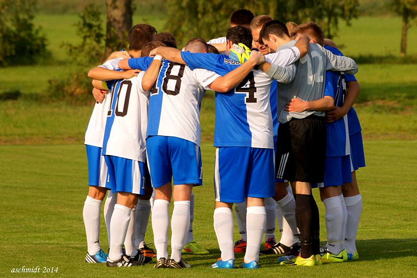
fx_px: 3997
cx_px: 208
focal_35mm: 345
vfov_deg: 4.0
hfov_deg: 6.0
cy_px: 139
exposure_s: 1/1000
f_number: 7.1
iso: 200
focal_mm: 230
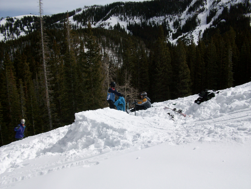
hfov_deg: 54.0
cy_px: 94
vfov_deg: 41.8
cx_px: 126
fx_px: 247
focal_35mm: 34
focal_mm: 5.7
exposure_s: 1/908
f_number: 5.5
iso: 64
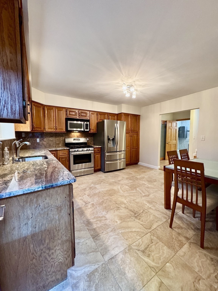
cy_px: 146
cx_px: 109
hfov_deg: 85.7
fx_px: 118
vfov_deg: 102.1
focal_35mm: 14
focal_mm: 2.22
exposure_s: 1/60
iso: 400
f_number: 2.2
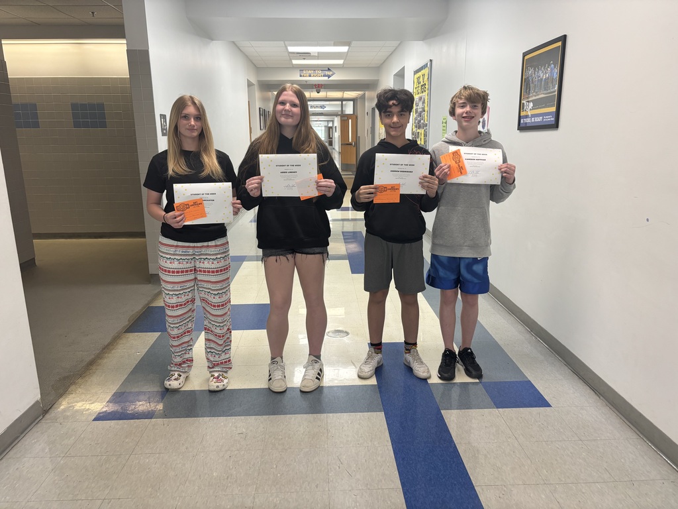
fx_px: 509
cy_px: 254
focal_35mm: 26
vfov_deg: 53.1
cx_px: 339
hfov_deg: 67.3
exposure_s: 1/120
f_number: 1.6
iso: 125
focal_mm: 5.96
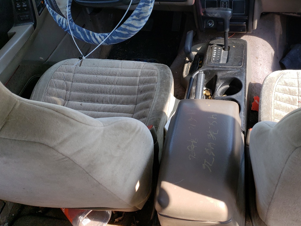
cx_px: 201
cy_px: 66
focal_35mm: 38
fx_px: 330
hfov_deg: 48.2
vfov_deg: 37.1
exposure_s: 1/435
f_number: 1.5
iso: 50
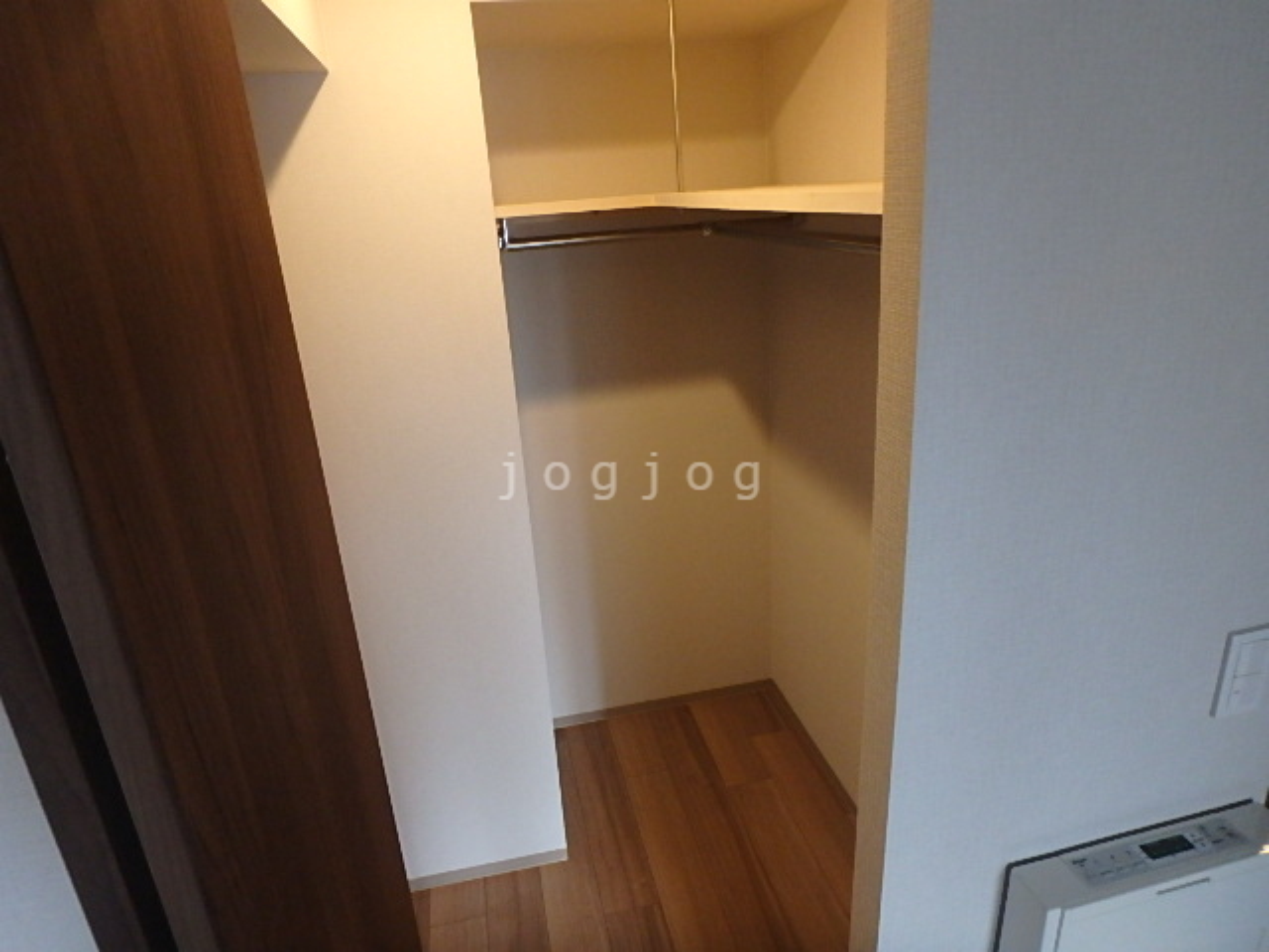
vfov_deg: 63.4
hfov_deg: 79.0
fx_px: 770
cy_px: 476
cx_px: 634
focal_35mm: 21
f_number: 3.5
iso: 500
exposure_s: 1/30
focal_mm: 3.7
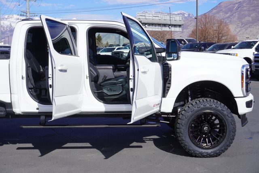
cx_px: 130
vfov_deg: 25.8
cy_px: 86
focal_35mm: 52
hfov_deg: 37.8
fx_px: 378
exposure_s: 1/250
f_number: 9
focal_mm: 35
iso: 100
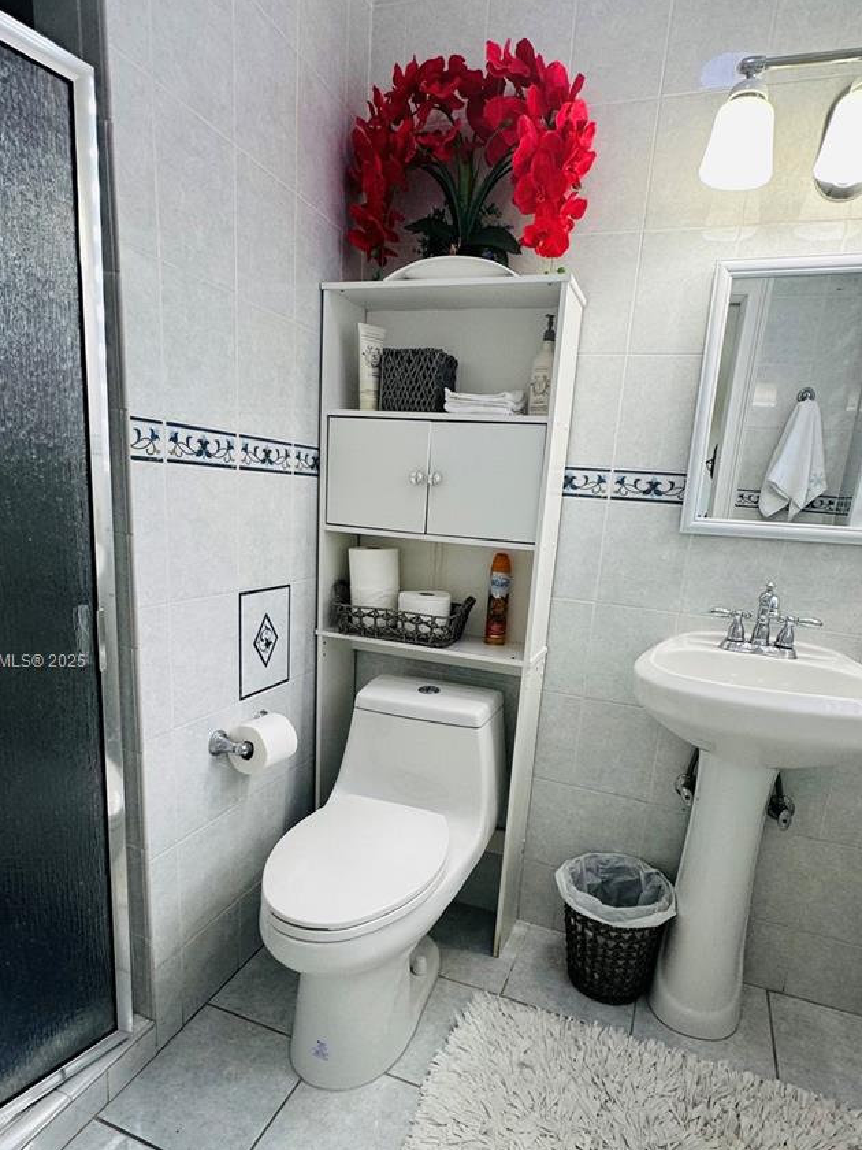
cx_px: 452
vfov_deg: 81.2
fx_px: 664
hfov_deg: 65.9
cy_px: 663
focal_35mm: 20
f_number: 2.2
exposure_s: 1/120
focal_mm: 2.22
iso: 80
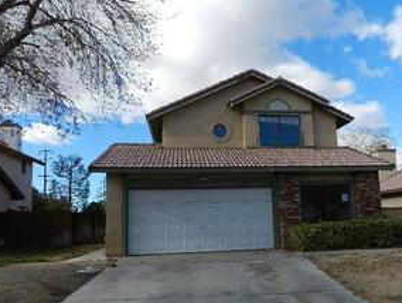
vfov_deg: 49.5
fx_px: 326
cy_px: 183
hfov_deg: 63.1
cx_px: 226
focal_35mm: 28
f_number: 4
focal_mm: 4
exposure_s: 1/800
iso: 160
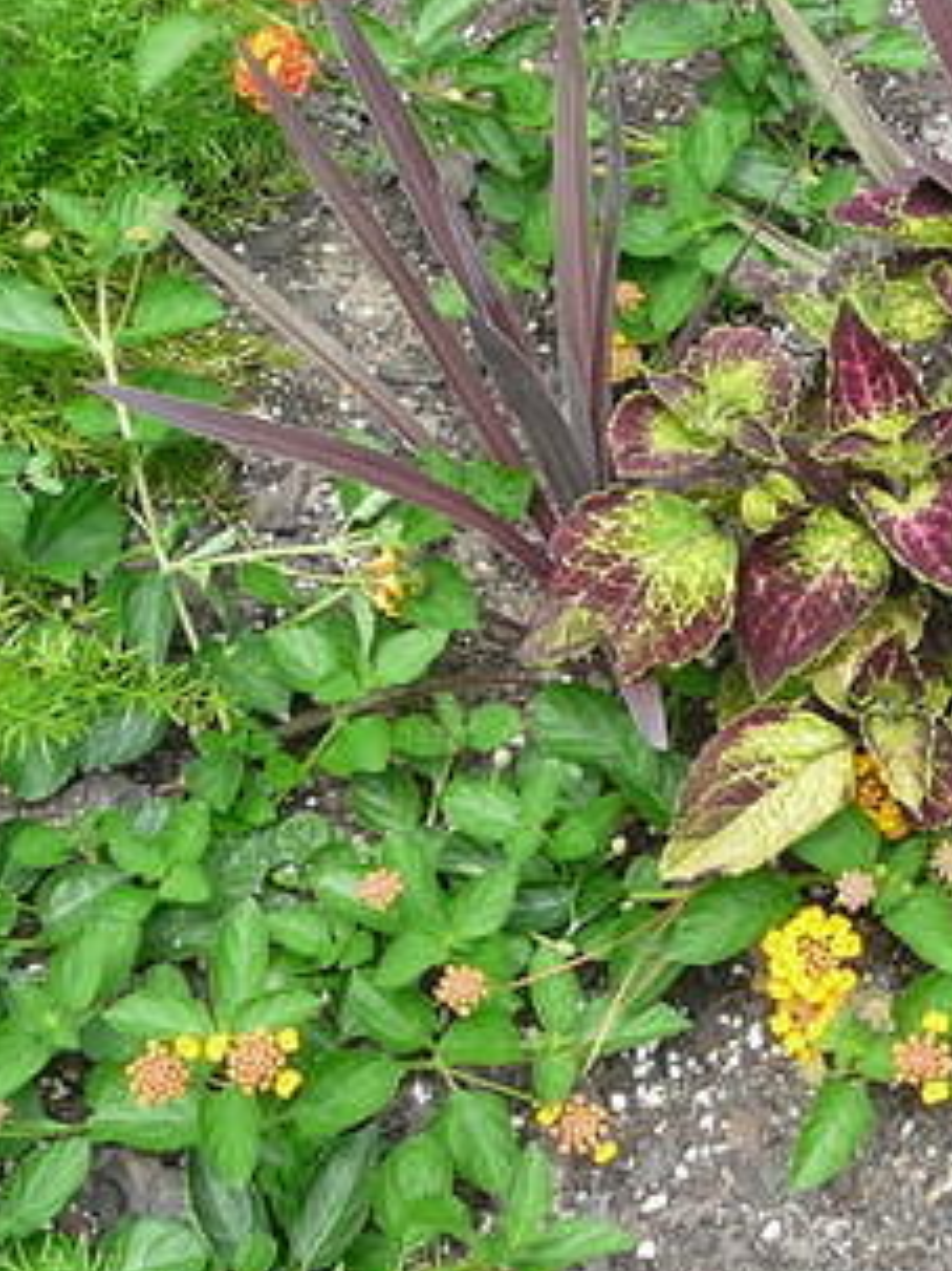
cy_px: 495
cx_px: 1057
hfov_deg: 18.6
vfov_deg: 25.6
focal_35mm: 76
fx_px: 2789
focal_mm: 4.6
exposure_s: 1/160
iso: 100
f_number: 4
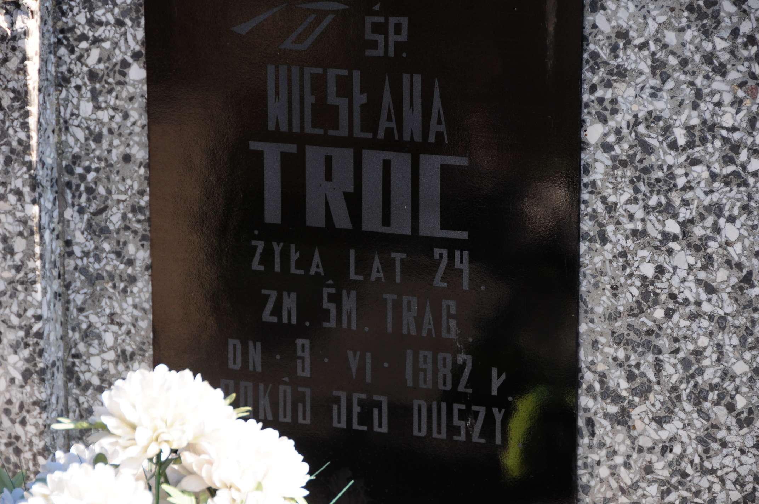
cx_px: 380
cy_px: 252
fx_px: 4106
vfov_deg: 7.0
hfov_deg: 10.6
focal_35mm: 195
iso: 320
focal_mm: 130
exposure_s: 1/320
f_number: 7.1
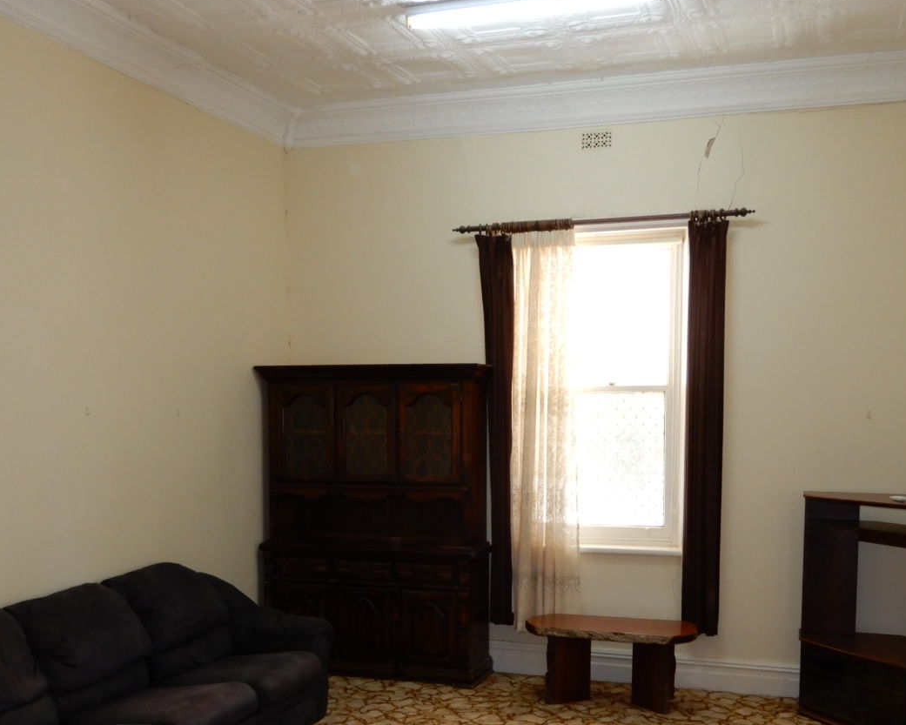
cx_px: 500
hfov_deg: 50.2
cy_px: 495
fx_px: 965
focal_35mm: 36
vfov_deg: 40.5
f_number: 3.4
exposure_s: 1/30
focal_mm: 4.3
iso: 200
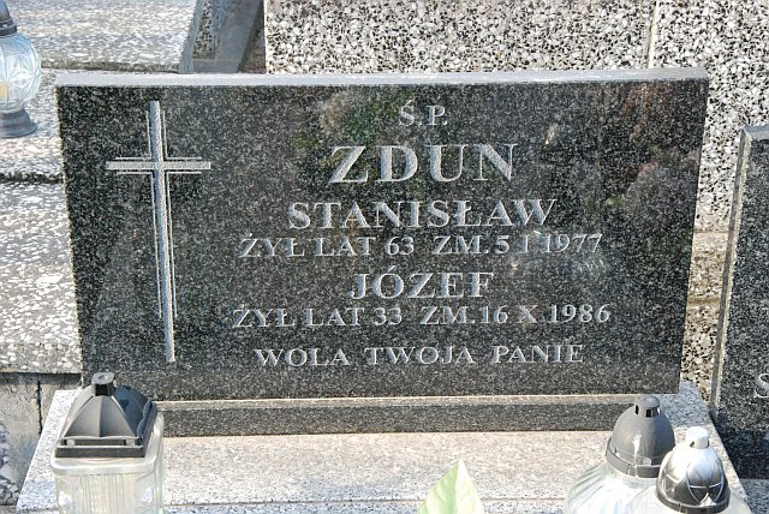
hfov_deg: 27.0
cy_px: 257
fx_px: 1604
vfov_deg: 18.2
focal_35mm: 75
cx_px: 384
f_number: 9
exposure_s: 1/320
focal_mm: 50
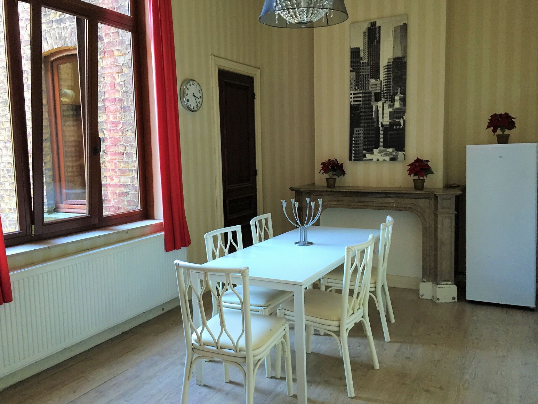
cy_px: 195
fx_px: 466
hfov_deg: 60.0
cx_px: 265
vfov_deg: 46.8
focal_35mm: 30
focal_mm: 4.15
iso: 160
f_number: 2.2
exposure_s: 1/33
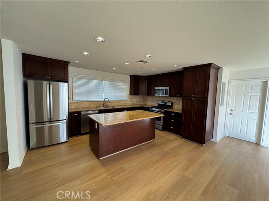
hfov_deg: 102.1
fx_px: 109
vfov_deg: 85.7
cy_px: 100
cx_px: 134
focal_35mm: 14
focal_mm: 2.22
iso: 125
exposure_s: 1/120
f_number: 2.2
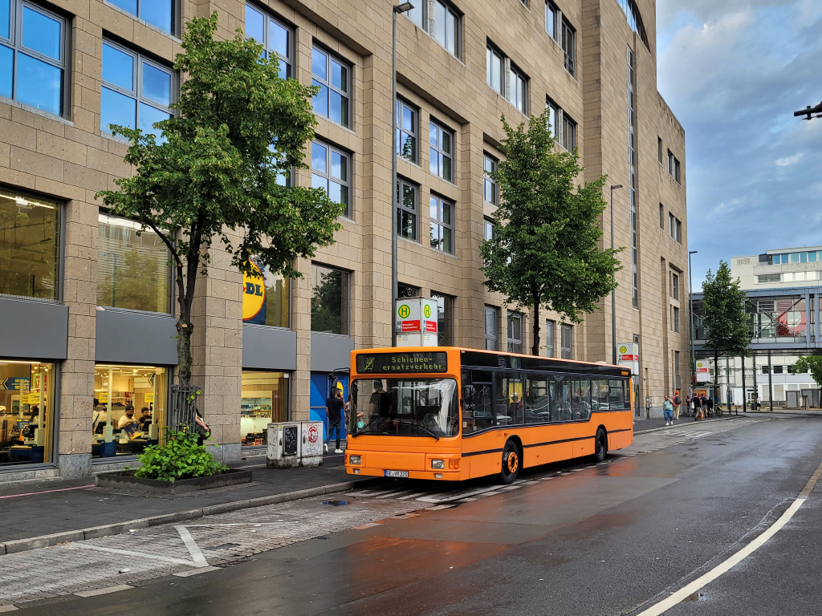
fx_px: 784
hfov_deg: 55.2
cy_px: 350
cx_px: 462
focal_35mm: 33
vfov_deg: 42.8
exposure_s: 1/100
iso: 50
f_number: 1.8
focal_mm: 5.4
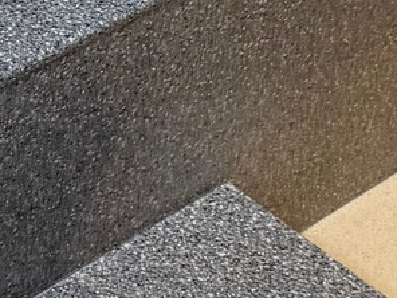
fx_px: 1904
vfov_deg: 8.9
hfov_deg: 11.4
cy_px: 15
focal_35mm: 166
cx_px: -219
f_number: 1.78
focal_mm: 6.76
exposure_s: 1/120
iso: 200
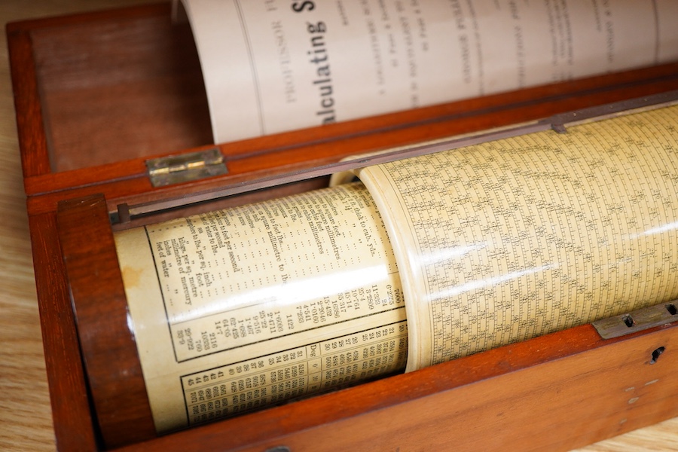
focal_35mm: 45
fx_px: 847
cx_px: 339
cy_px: 226
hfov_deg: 43.6
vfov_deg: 29.9
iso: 1250
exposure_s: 1/125
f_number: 3.5
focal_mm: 30
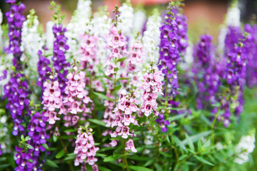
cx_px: 128
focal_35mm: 52
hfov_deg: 38.2
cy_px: 86
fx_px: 371
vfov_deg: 26.0
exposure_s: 1/1000
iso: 320
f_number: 2.8
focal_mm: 52
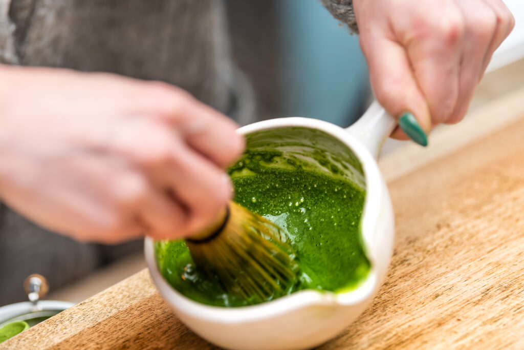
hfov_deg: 13.7
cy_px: 175
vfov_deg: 9.2
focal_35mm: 150
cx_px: 262
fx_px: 2183
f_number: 2.8
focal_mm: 150
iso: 90
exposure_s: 1/320
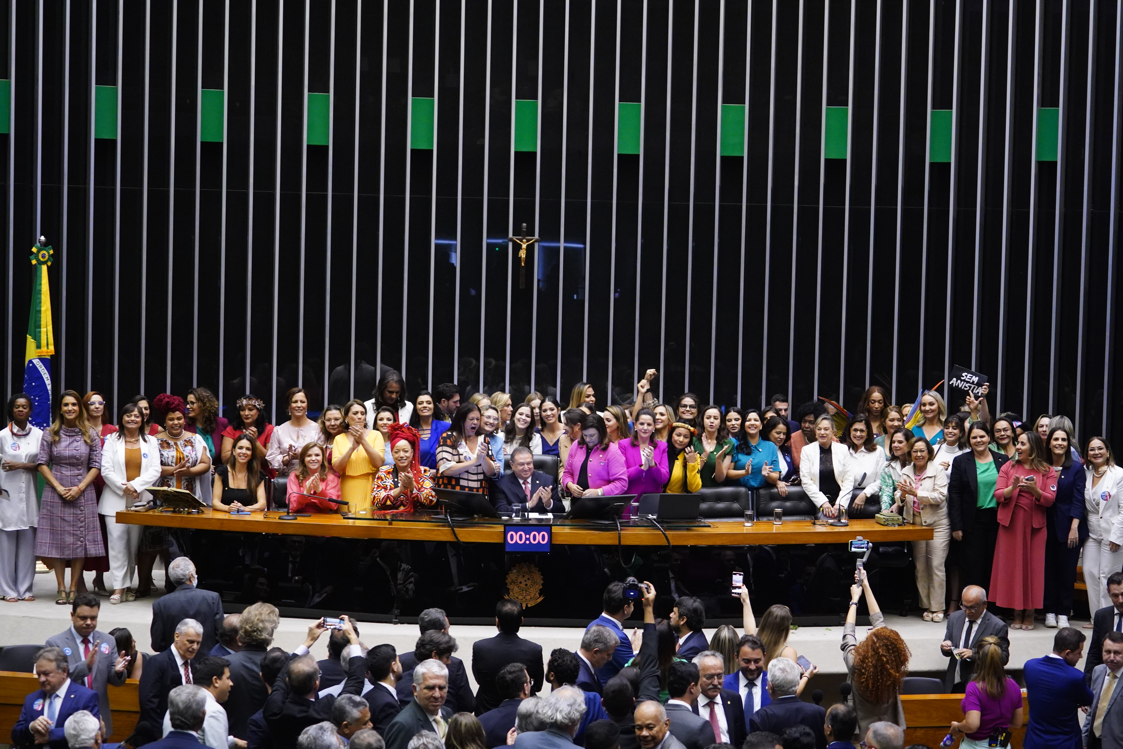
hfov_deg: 28.8
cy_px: 374
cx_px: 562
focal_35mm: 70
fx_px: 2183
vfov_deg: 19.5
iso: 6400
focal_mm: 70
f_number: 4
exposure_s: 1/160
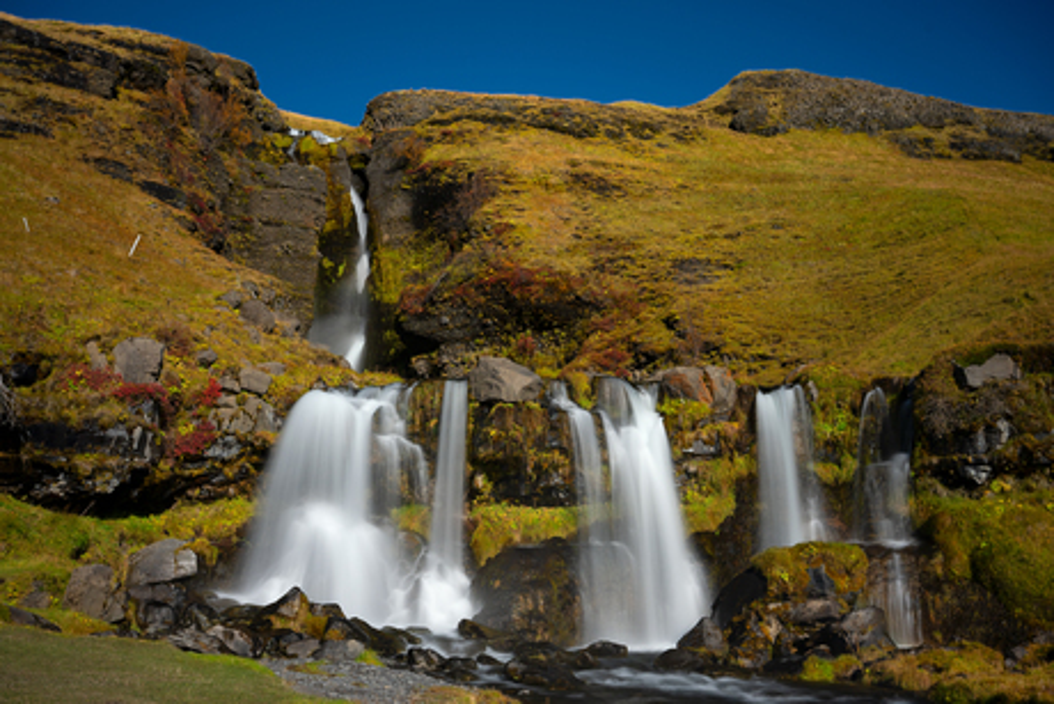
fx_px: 1054
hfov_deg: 53.1
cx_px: 527
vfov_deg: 36.9
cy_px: 352
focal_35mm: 36
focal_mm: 36
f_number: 7.1
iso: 180
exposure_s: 1.6
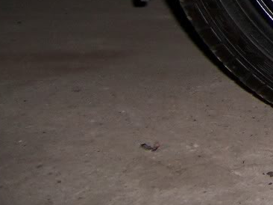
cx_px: 407
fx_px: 820
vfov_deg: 13.4
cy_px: -100
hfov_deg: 17.1
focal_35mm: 104
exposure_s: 1/60
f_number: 2.8
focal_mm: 5.5
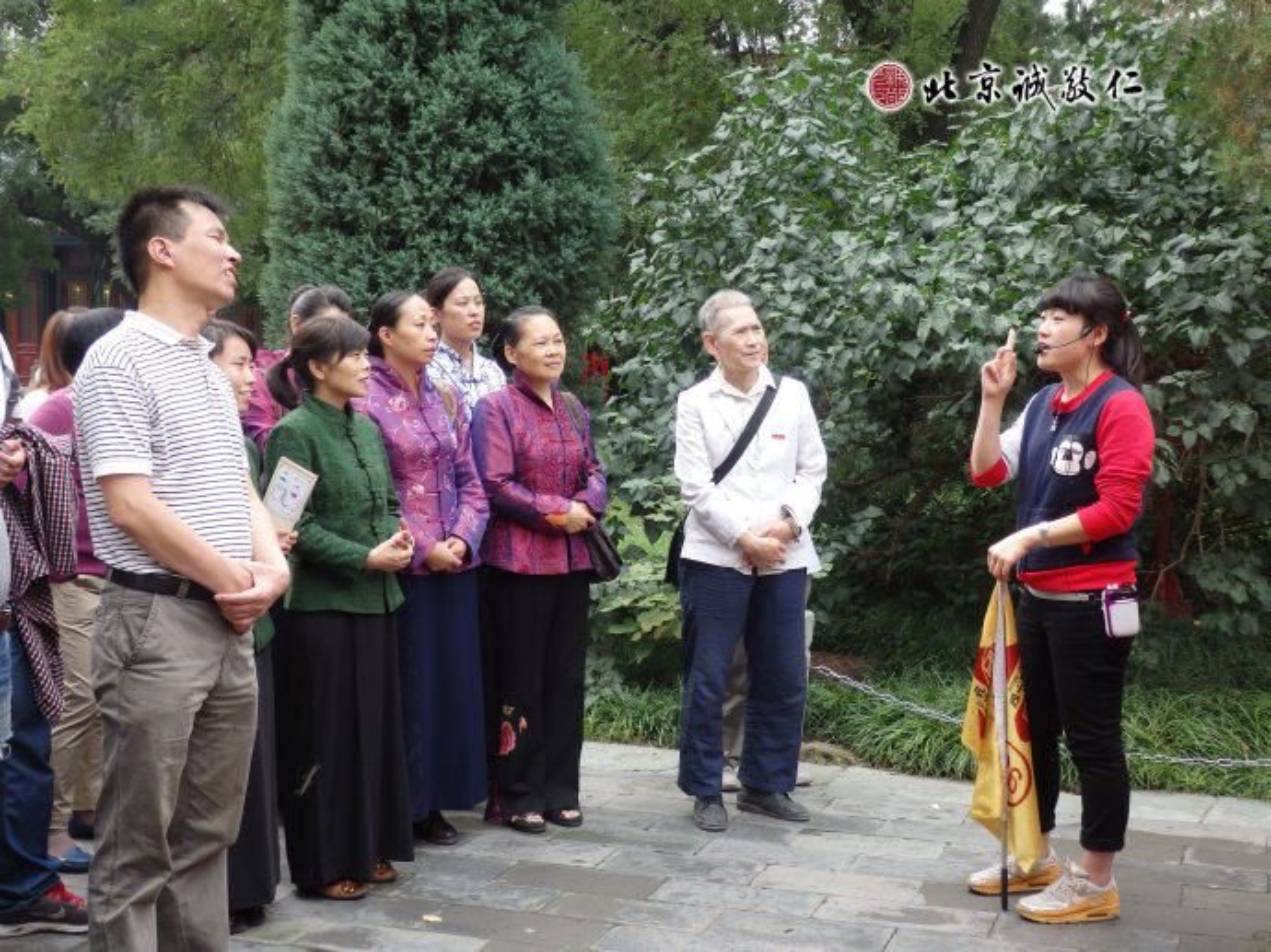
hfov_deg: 42.1
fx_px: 1652
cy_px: 476
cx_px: 636
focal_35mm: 45
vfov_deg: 32.2
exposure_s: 1/100
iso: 100
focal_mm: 8
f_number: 3.8
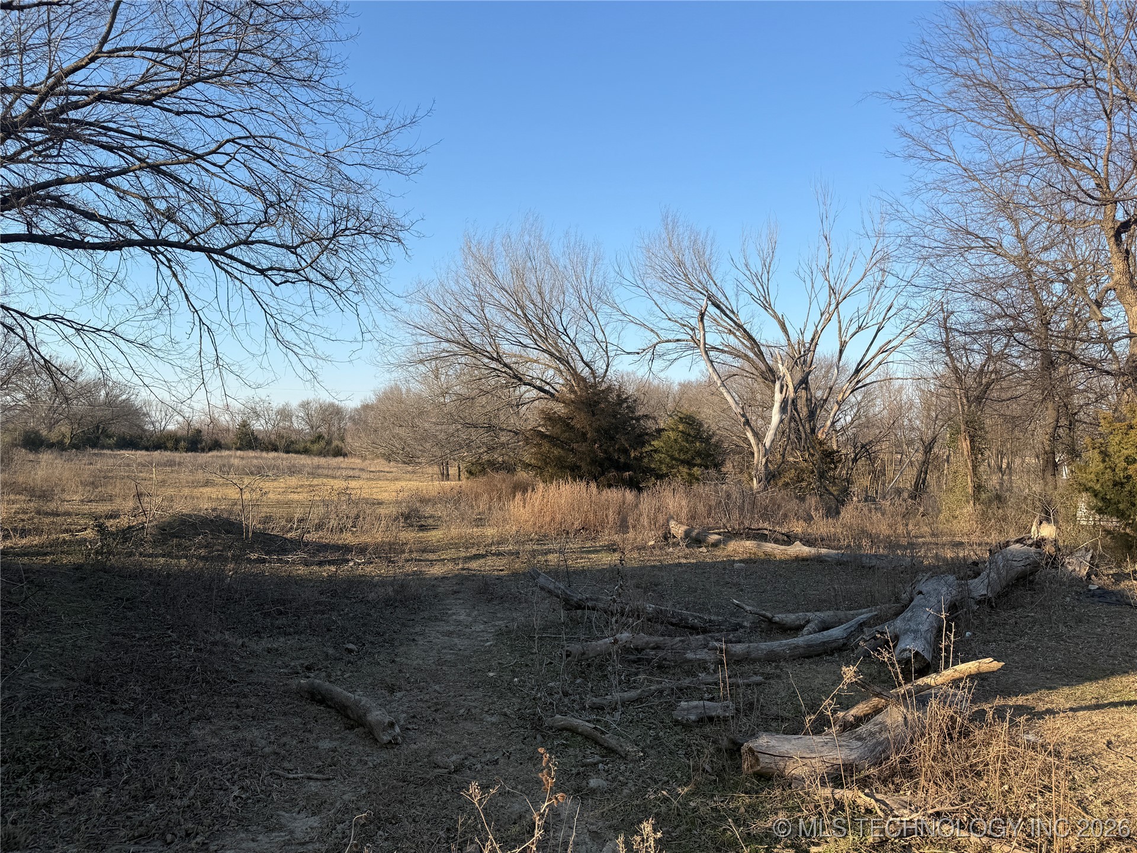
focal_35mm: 24
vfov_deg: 56.8
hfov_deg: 71.6
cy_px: 426
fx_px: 788
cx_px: 568
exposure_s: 1/2370
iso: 80
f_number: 1.78
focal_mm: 6.76
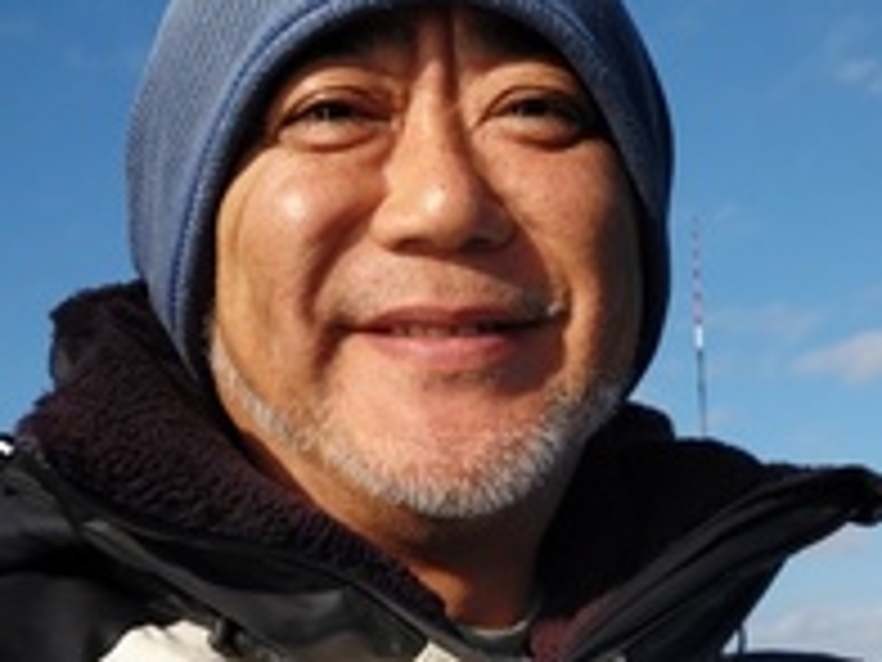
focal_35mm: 85
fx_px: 2166
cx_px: 504
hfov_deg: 23.0
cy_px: 824
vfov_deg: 16.5
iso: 50
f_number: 1.79
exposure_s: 1/1034
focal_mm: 4.8
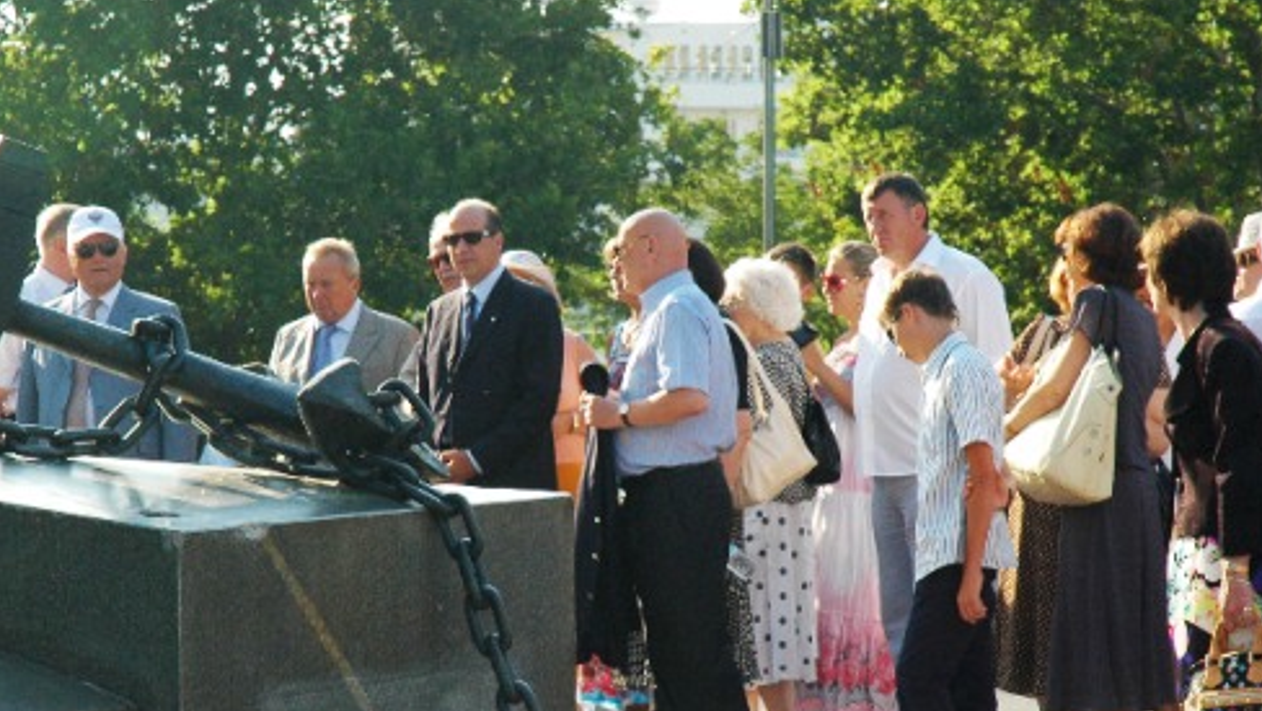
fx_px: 4821
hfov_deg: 14.9
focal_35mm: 144
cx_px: 574
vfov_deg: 8.4
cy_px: 456
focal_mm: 70
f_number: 9
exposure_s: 1/125
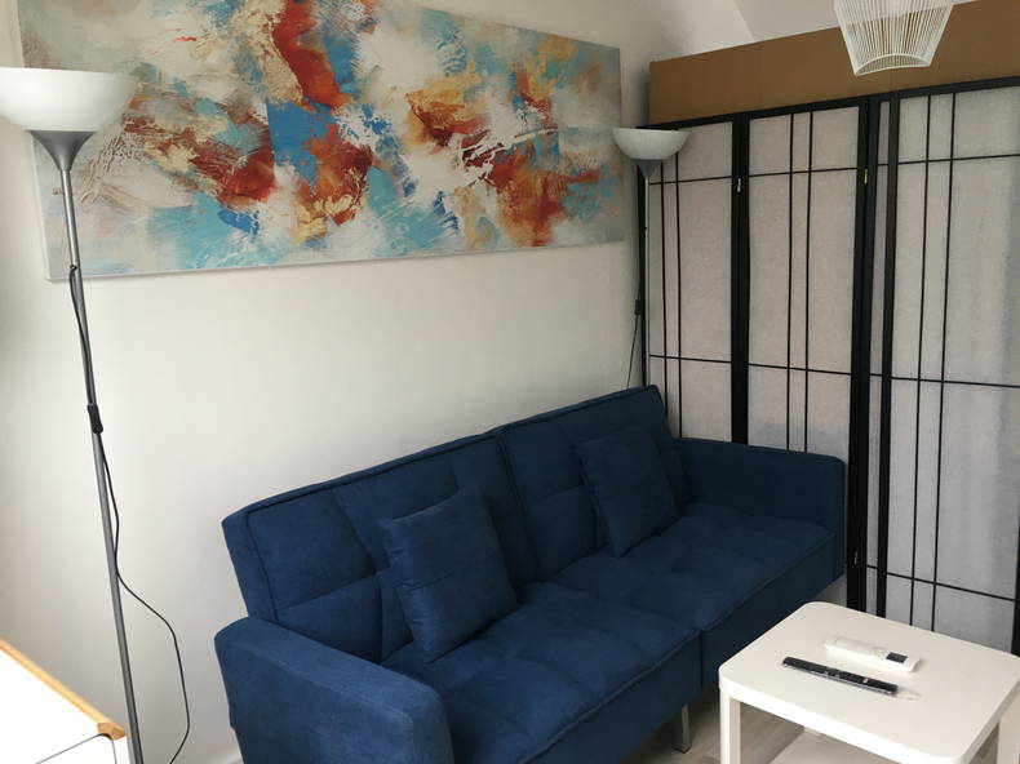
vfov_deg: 48.2
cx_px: 510
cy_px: 382
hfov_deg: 61.7
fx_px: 854
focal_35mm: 29
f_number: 2.2
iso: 100
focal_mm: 4.15
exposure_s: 1/33
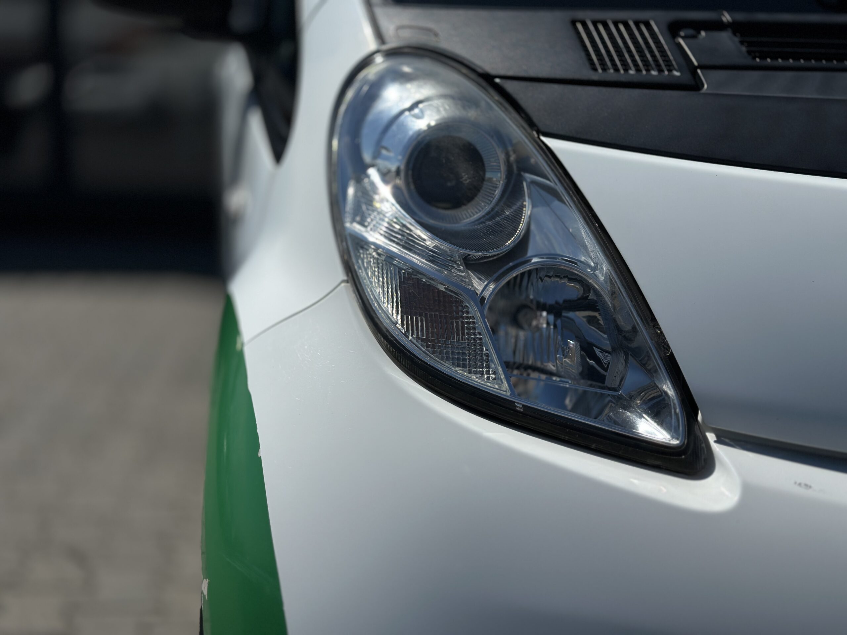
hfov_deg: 39.7
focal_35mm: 48
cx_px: 424
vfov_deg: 30.3
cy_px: 318
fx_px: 1174
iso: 64
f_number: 1.78
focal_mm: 6.86
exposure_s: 1/18868
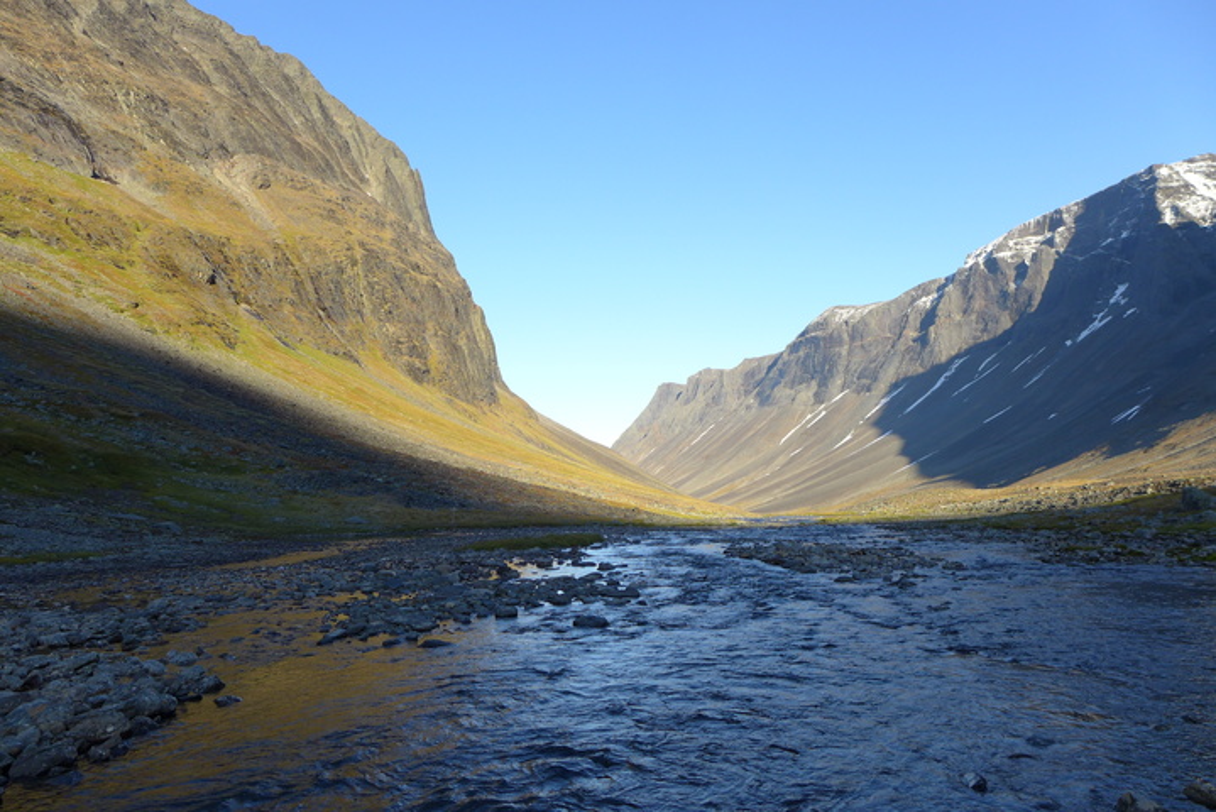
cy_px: 406
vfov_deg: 53.2
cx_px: 608
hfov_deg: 73.7
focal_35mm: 24
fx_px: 811
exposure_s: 1/640
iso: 80
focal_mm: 4.7
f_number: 2.8
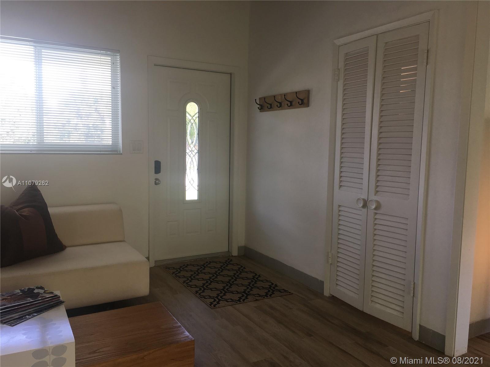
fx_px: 411
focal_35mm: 29
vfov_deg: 48.2
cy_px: 184
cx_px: 245
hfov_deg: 61.7
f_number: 2.2
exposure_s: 1/40
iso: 25
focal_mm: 4.15
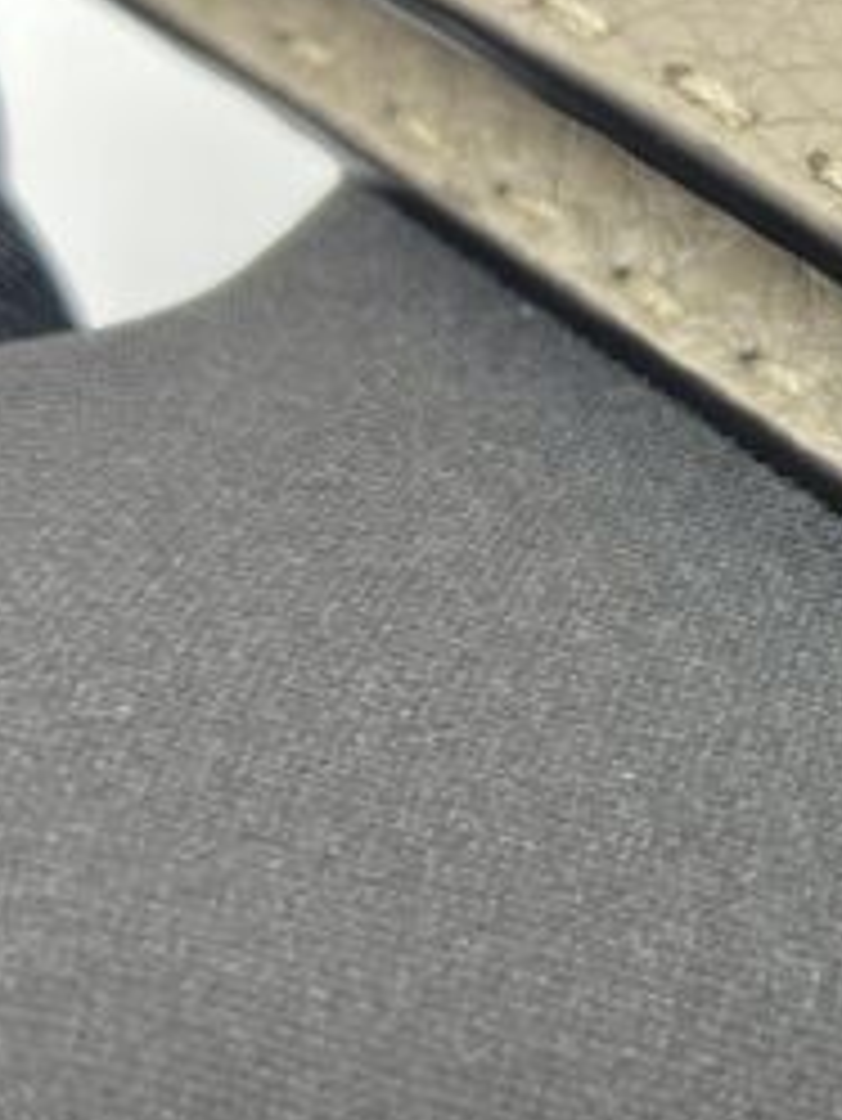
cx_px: 1261
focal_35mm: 107
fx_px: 3467
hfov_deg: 13.1
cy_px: 252
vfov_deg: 18.2
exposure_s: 1/100
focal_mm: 5.7
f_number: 1.5
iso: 40
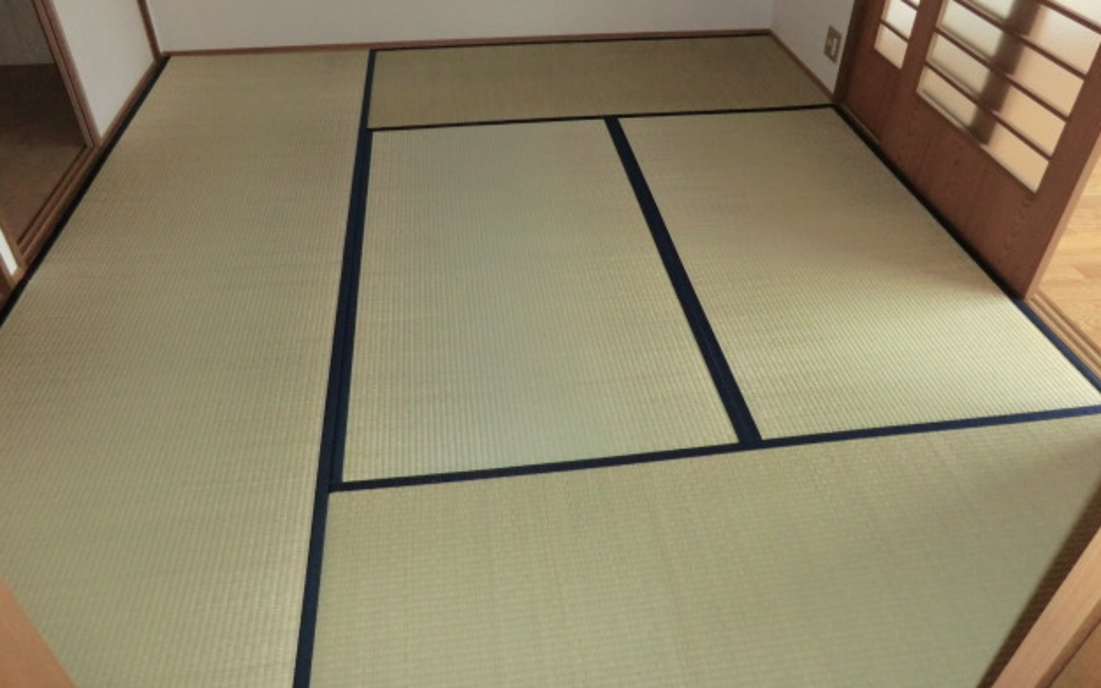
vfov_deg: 47.3
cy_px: 278
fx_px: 780
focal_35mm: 26
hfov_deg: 70.4
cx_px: 554
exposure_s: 1/60
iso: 400
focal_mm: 4.3
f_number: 3.2
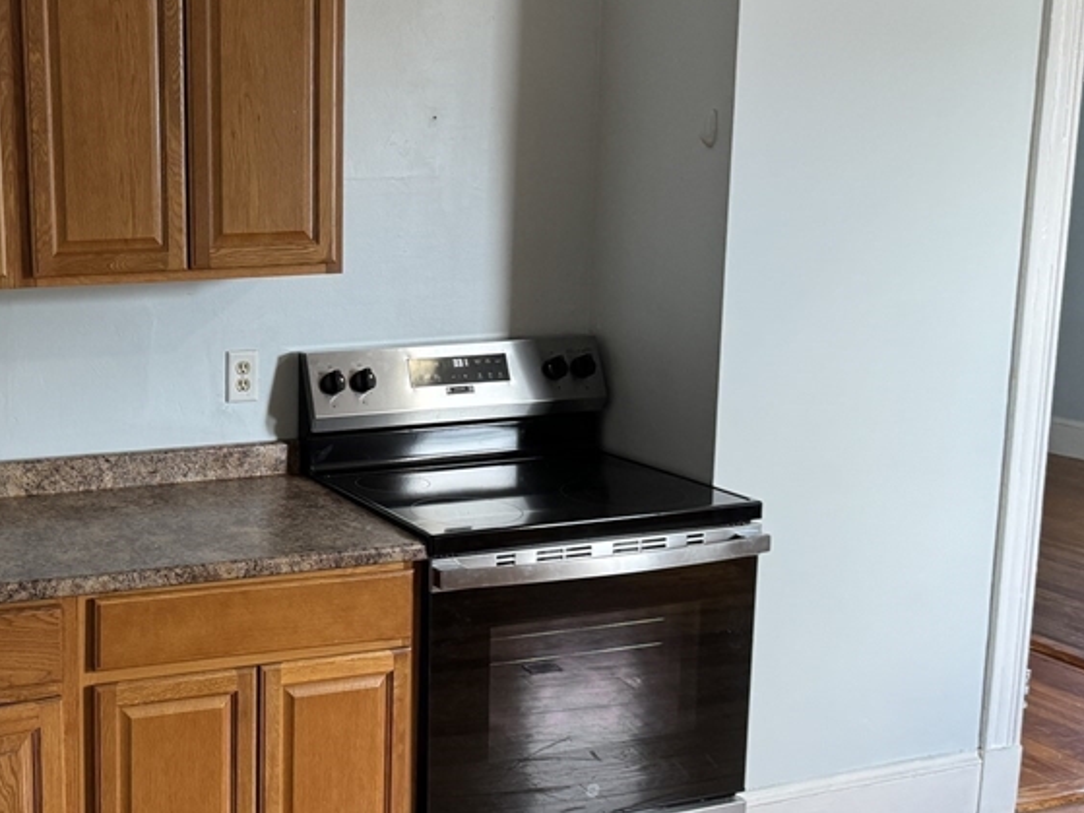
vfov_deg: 32.9
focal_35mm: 44
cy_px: 398
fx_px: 1378
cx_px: 169
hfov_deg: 40.6
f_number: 1.78
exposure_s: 1/60
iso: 320
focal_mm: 6.76
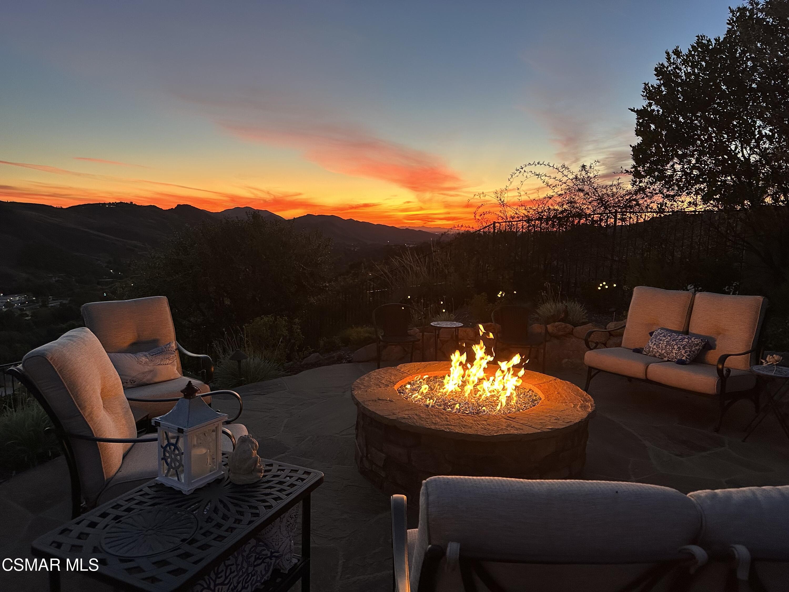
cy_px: 296
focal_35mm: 24
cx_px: 394
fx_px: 547
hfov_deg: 71.6
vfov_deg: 56.8
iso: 250
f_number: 1.78
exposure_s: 1/98
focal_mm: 6.86
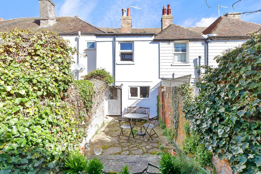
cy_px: 87
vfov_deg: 77.3
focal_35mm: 15
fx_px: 109
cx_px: 130
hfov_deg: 100.4
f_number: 6.3
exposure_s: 1/200
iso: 160
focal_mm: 10
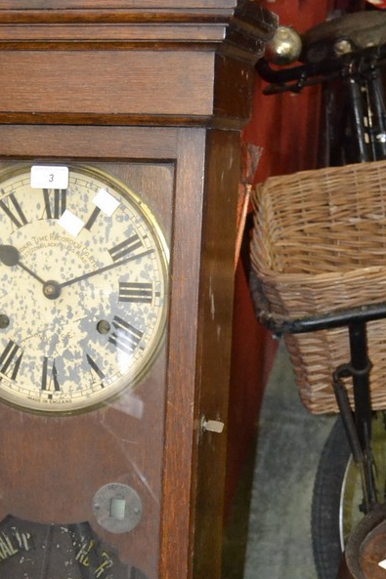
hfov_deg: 15.4
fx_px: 1416
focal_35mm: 88
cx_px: 59
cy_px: 553
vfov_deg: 22.4
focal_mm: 29
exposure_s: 1/60
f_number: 4.5
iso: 3200
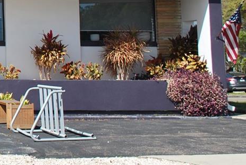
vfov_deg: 11.8
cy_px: -34
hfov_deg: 16.1
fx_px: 780
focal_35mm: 114
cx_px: -145
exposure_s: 1/250
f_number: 8
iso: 100
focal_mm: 22
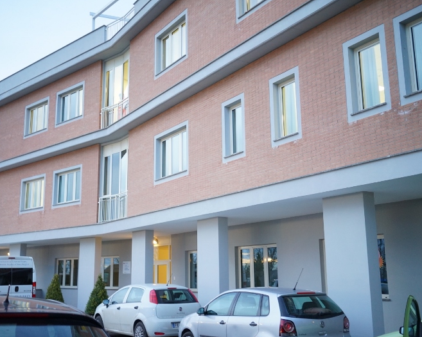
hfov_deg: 45.6
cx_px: 177
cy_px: 168
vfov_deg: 37.3
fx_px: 499
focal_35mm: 40
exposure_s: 1/60
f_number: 3.2
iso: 1000
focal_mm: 35
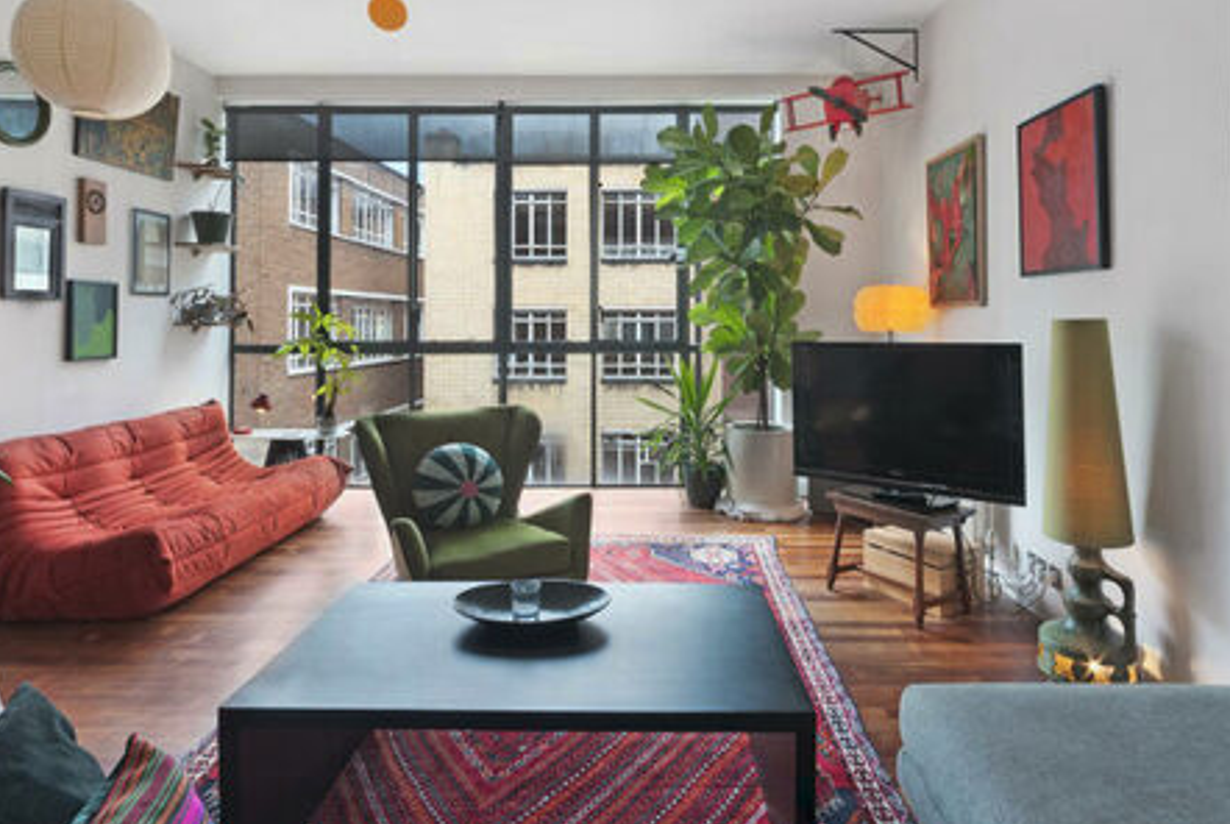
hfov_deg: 86.8
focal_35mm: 19
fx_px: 650
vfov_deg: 63.9
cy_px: 315
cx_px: 629
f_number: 16
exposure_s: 1/2.5
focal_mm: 12
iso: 100
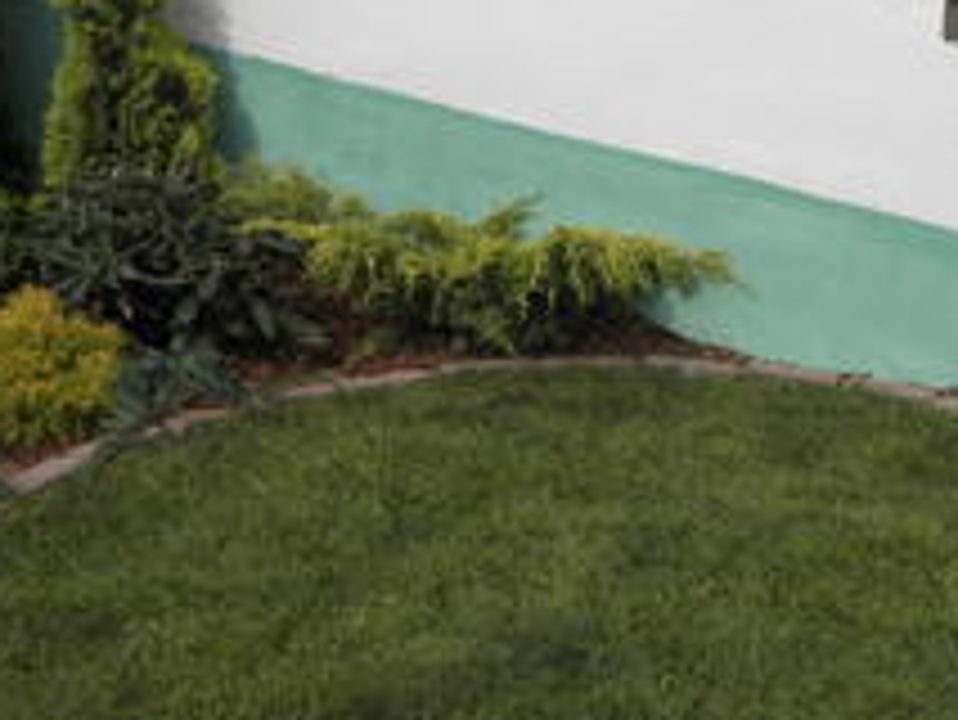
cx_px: 765
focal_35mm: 96
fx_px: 2658
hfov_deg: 20.2
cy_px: 176
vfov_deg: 15.3
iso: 64
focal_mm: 5.71
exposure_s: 1/400
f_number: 5.6
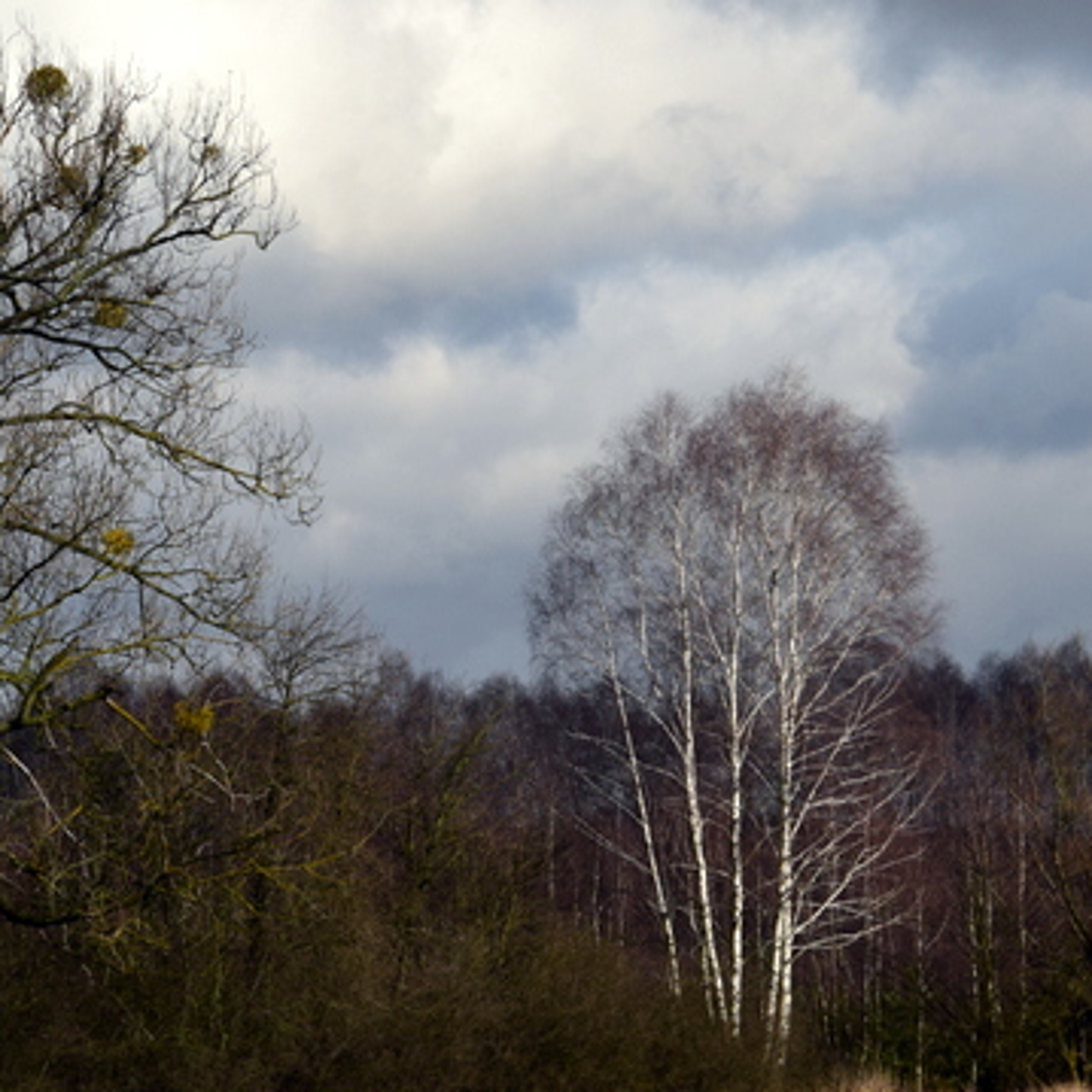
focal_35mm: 199
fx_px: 7102
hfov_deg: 8.8
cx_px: 280
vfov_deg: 8.8
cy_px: 347
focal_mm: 70
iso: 400
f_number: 10
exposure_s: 1/320
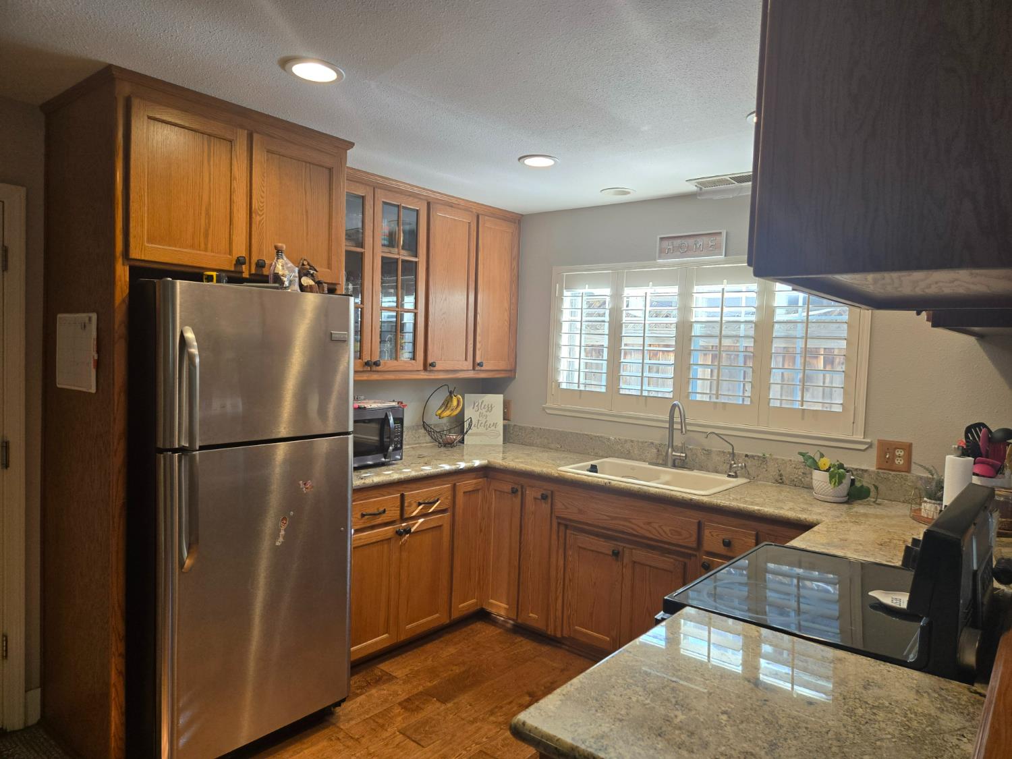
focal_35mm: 23
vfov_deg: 58.9
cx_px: 506
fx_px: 672
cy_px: 380
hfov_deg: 73.9
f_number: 1.8
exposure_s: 1/120
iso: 100
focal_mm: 5.4
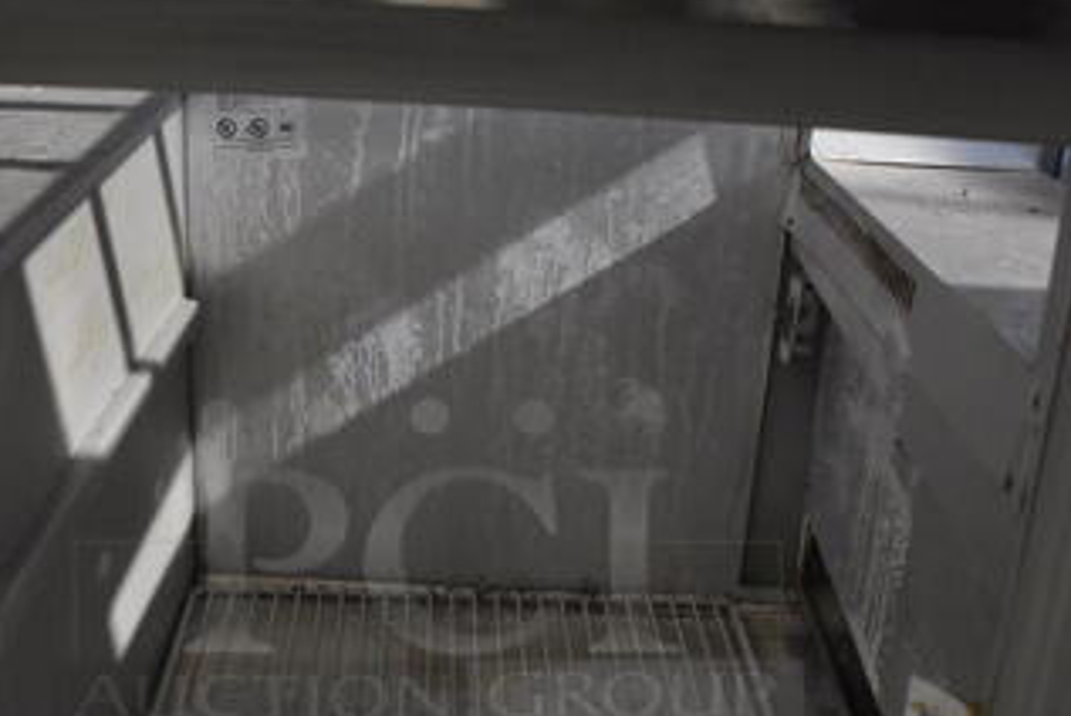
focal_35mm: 52
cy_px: 554
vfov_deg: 25.7
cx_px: 429
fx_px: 1548
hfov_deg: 38.0
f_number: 3.5
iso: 3200
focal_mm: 18
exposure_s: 1/30
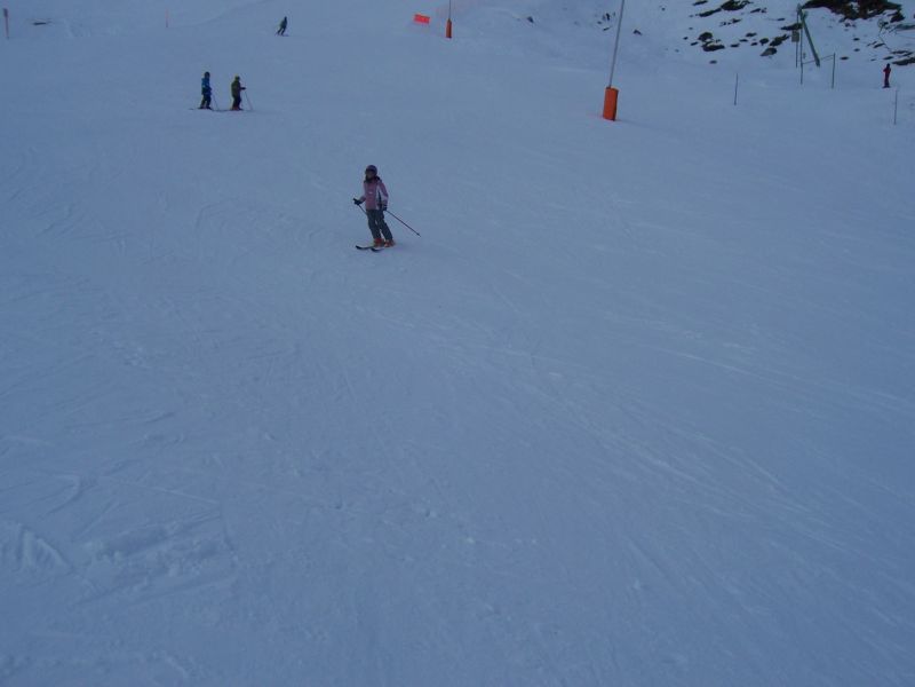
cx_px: 458
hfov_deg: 51.4
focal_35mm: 36
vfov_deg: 39.7
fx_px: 952
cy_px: 344
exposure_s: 1/800
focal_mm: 6.2
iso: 80
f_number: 4.5
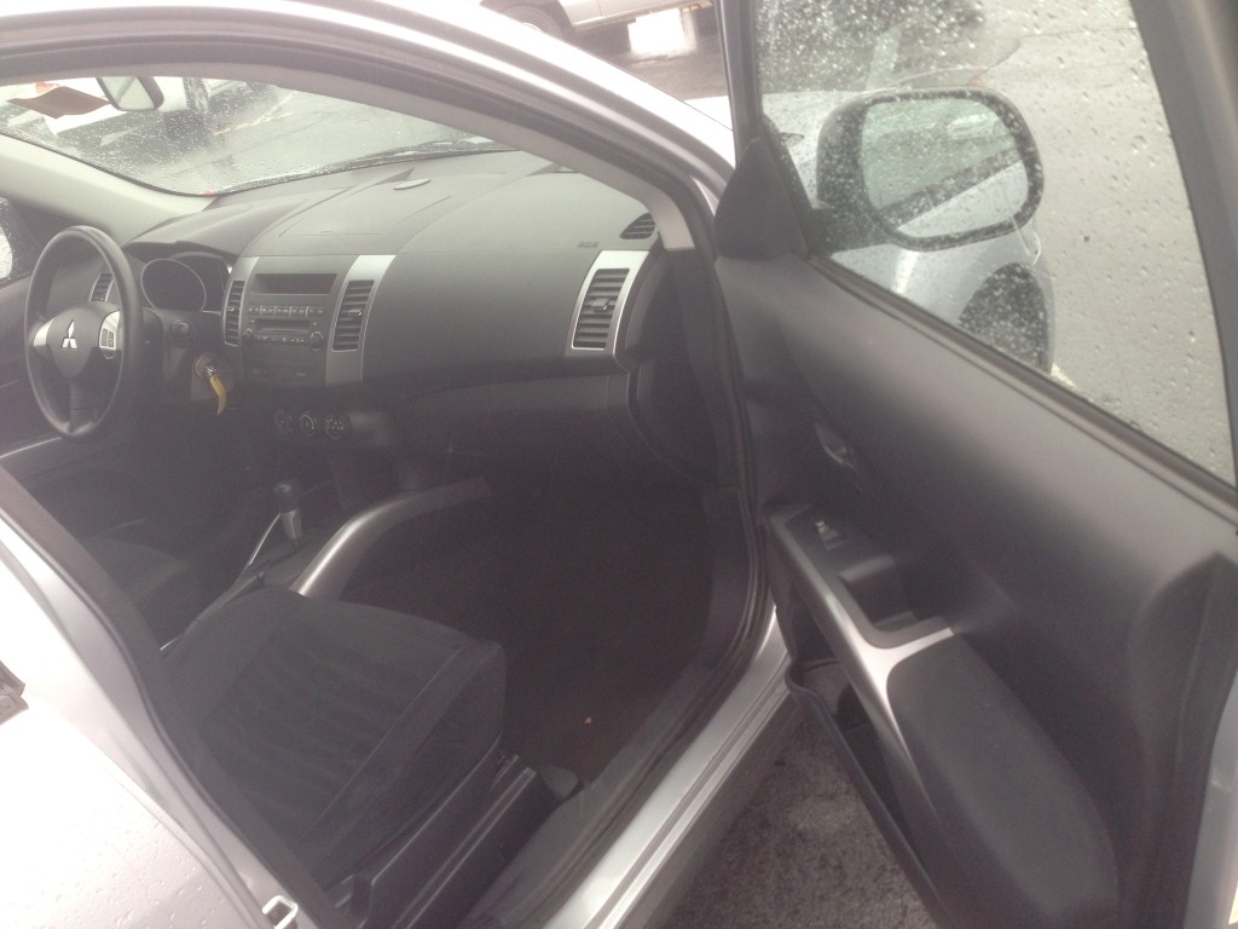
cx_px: 619
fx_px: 1180
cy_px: 464
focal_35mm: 33
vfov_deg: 42.9
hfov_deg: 55.4
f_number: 2.4
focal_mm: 4.13
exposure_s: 1/60
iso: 50
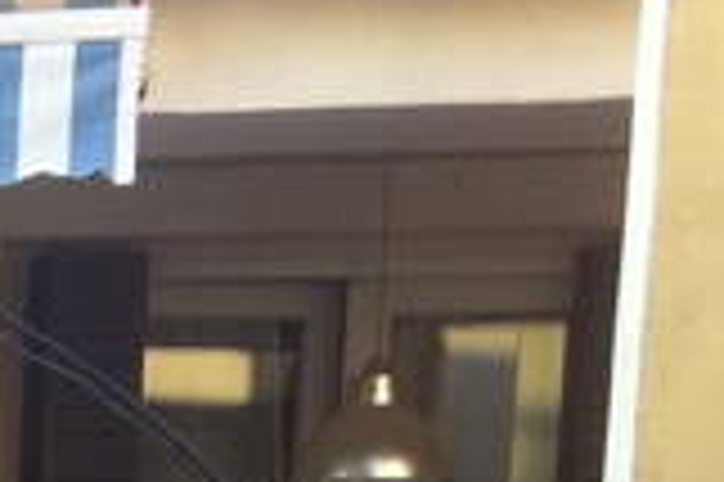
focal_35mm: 179
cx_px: -863
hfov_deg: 10.3
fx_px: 3596
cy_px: 1234
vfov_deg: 7.1
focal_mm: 3.85
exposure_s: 1/120
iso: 100
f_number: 2.8
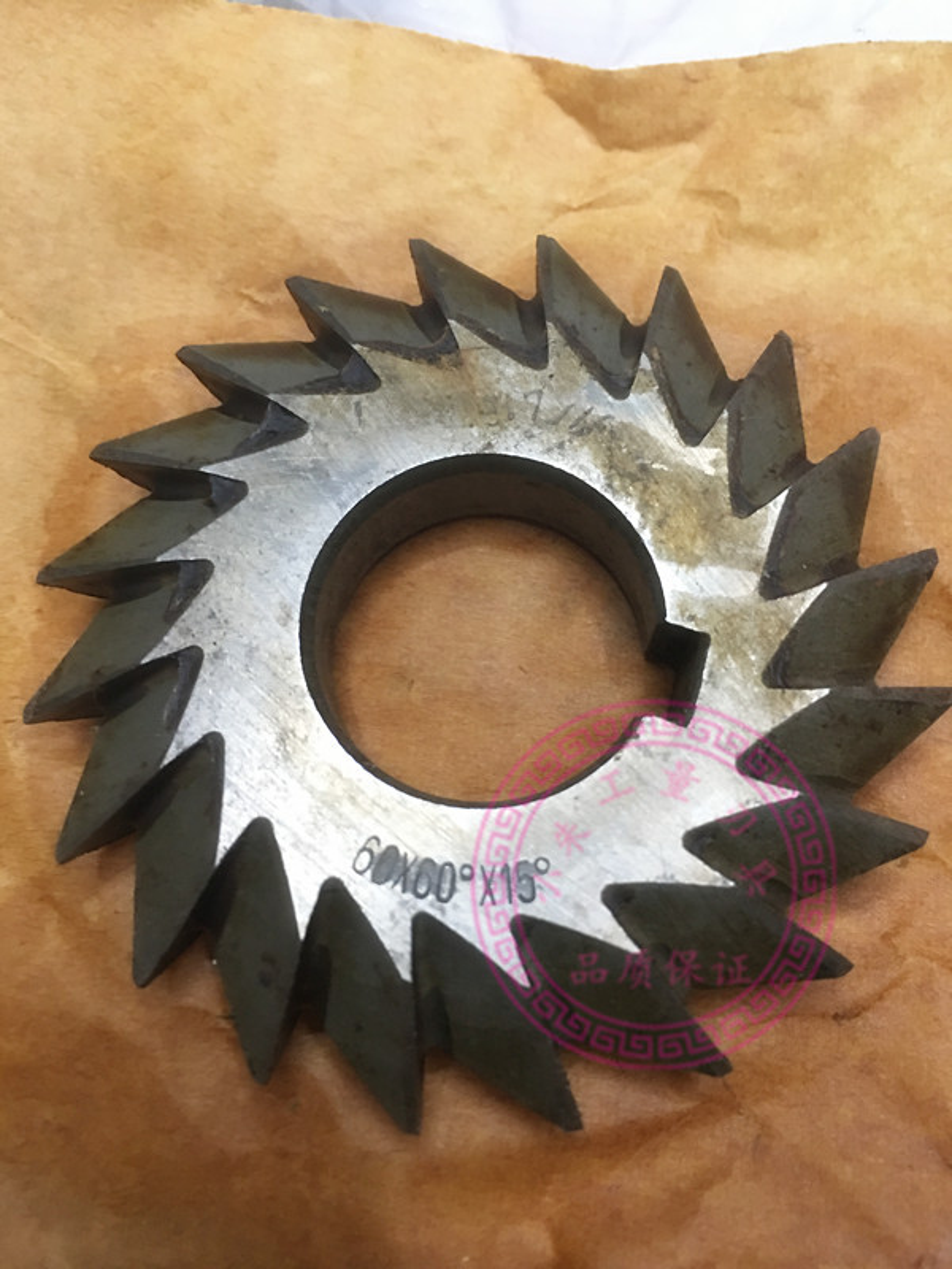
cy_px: 634
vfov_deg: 61.7
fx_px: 1063
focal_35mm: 29
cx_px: 476
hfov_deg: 48.2
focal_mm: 4.15
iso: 80
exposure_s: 1/10
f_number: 2.2
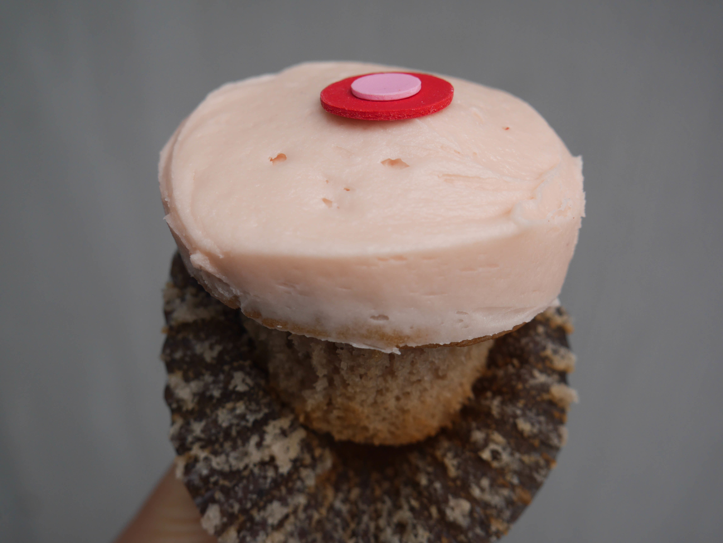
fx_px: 794
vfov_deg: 37.7
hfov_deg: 49.0
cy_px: 272
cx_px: 362
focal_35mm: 38
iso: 200
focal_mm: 19
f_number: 4.1
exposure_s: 1/60
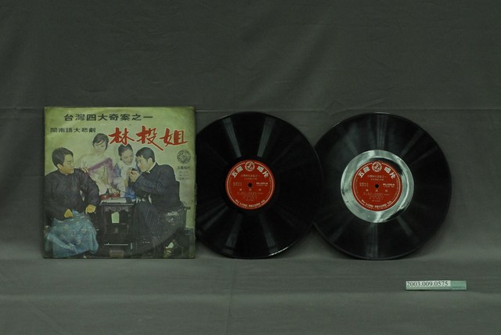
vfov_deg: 15.2
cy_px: 168
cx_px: 250
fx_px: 1254
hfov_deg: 22.6
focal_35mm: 90
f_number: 10
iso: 1000
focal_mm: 60
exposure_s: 1/20
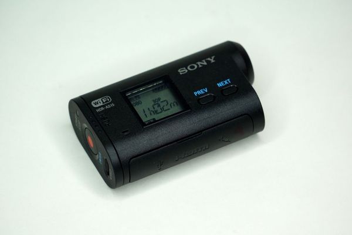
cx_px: 176
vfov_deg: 6.0
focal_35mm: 229
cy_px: 118
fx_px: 2239
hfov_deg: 9.0
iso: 500
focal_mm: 153
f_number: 5.6
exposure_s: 1/250
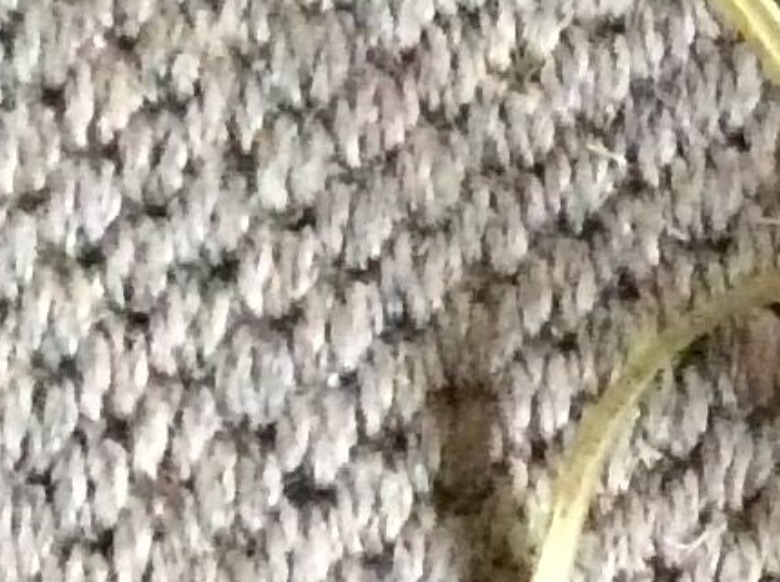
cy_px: 42
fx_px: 4342
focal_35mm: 193
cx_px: 1687
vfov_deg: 7.6
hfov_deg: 9.4
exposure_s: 1/17
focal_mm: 3.3
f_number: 2.4
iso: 640
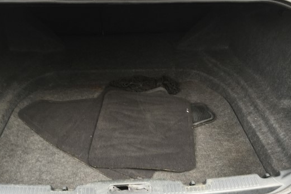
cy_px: 85
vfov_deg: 35.9
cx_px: 134
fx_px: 299
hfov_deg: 51.8
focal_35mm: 37
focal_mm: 4.15
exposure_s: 1/40
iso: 32
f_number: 2.2
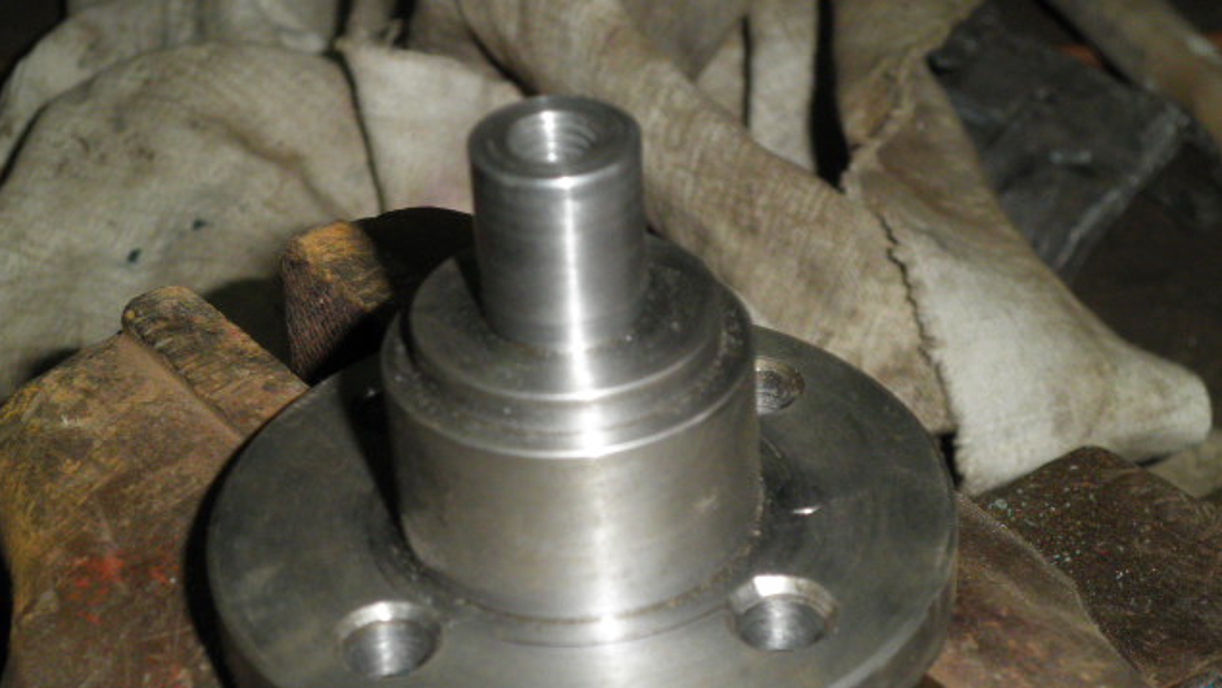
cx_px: 609
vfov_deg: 15.1
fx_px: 2593
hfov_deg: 26.5
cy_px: 394
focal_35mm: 80
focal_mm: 13
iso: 160
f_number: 4.4
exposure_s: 1/80
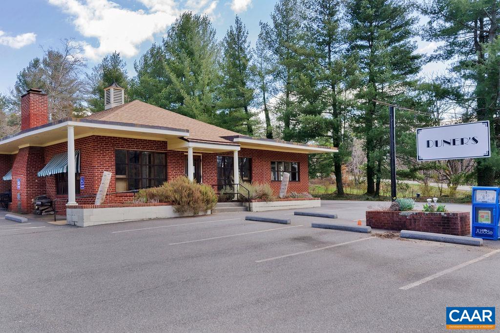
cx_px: 250
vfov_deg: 43.6
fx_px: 417
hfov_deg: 61.9
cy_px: 166
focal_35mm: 30
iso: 400
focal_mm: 20
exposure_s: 1/250
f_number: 8
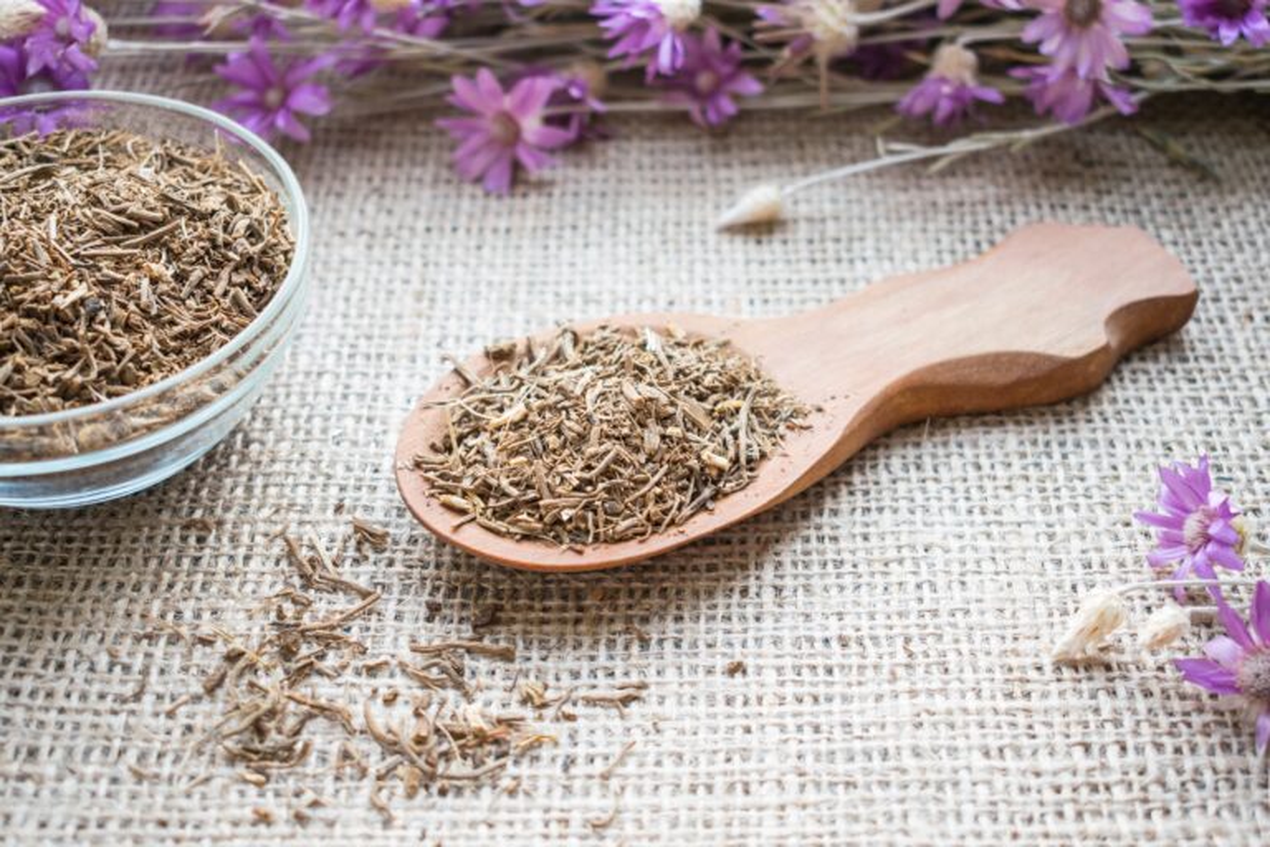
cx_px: 635
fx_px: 1799
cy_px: 424
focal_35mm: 51
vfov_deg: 26.5
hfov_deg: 38.9
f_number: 4.5
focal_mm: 34
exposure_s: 1/30
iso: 100
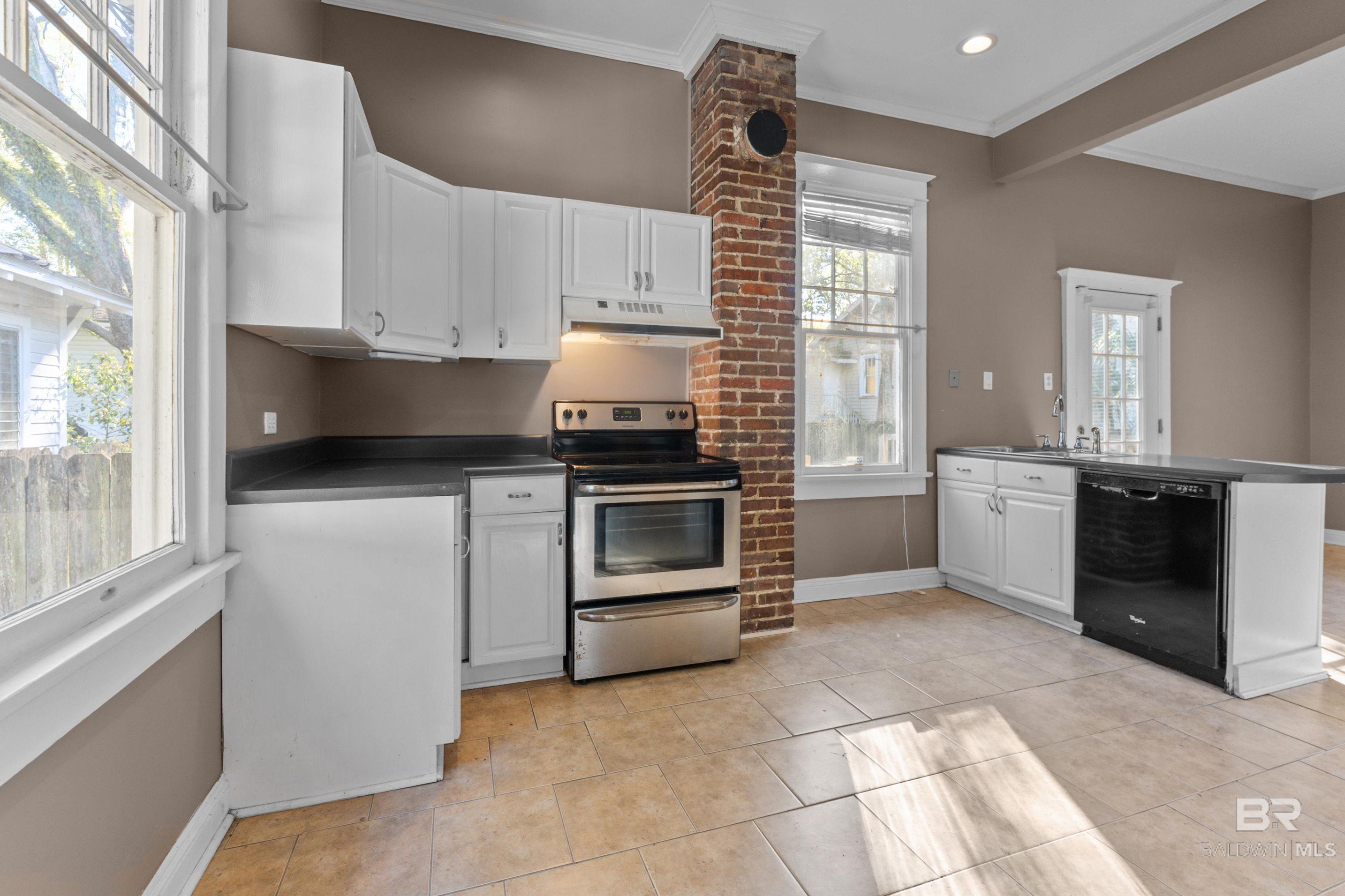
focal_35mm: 16
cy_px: 416
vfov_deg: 74.9
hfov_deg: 98.0
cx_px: 666
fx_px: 584
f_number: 7.1
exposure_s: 1/8
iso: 400
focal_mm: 14.6
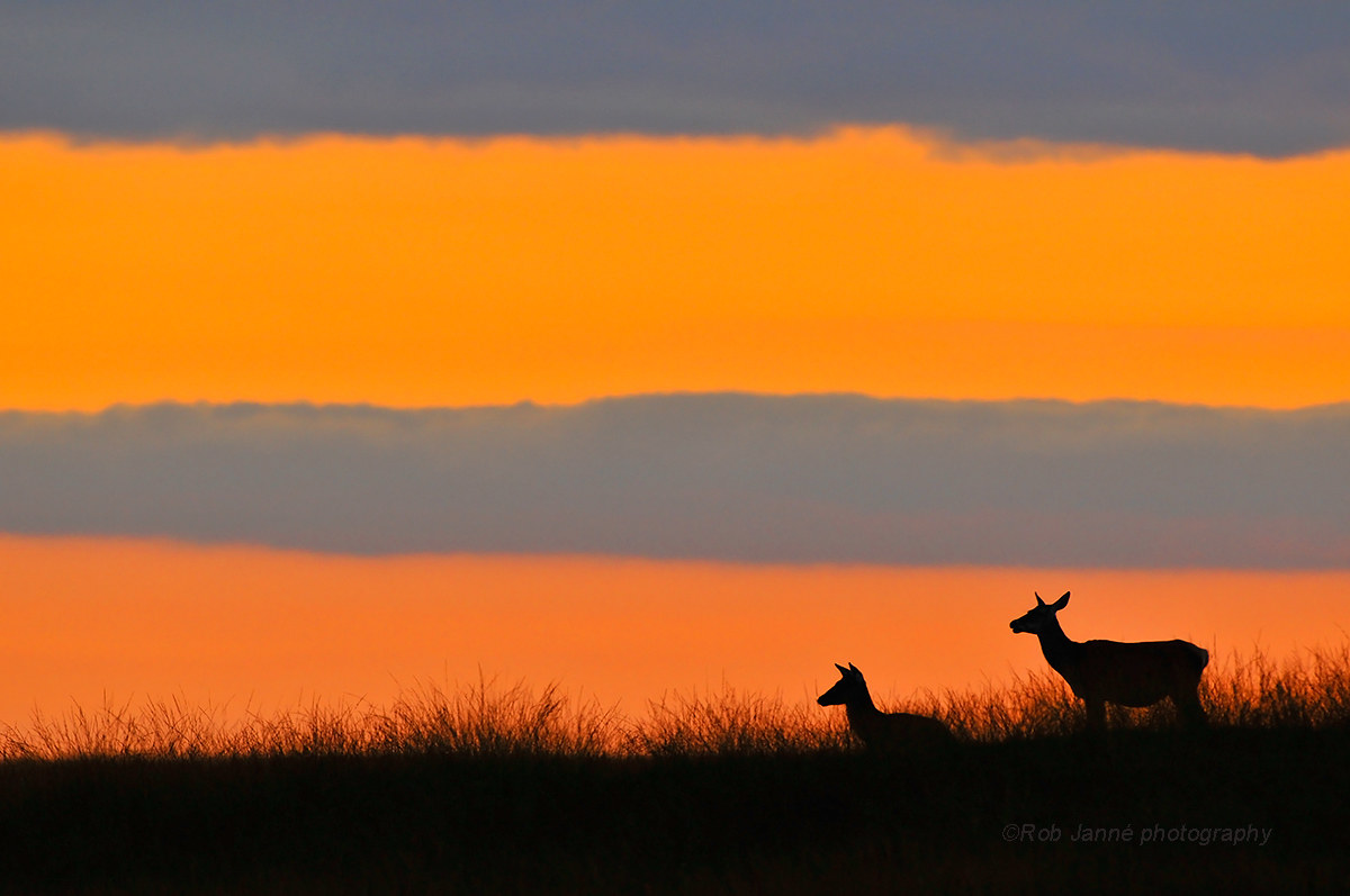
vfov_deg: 1.8
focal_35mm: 750
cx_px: 675
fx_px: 28090
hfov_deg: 2.8
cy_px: 448
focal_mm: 500
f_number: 5.6
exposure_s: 1/125
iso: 400
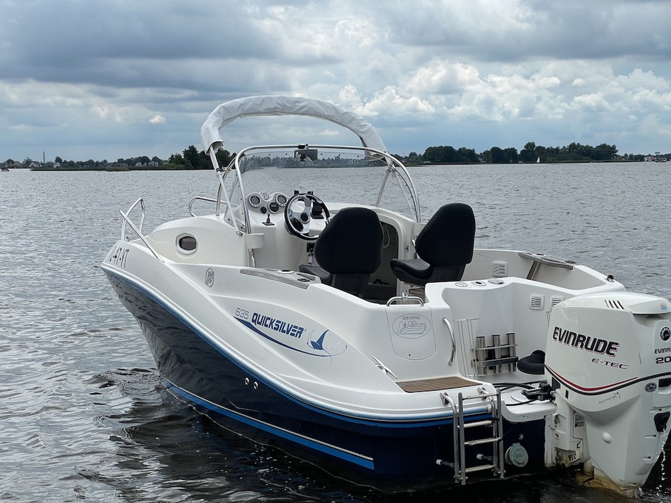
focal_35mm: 62
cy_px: 295
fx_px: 1202
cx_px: 391
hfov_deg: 31.1
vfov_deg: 23.6
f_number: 2
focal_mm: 6
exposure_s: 1/2817
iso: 25
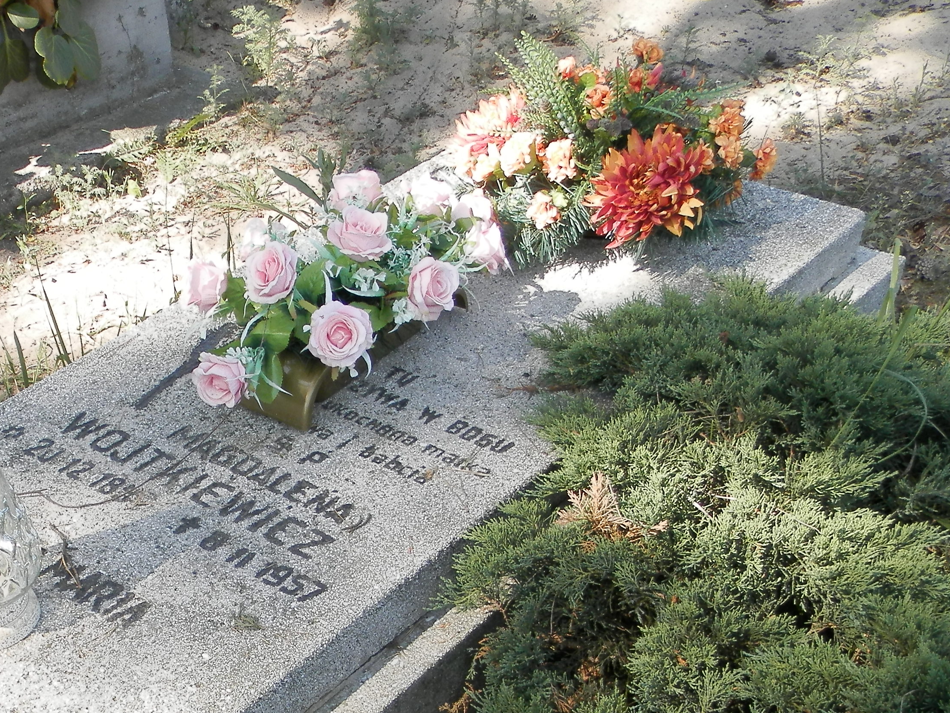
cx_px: 244
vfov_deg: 27.1
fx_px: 1427
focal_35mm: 52
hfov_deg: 36.0
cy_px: 634
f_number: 3.1
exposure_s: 1/160
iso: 80
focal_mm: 4.5
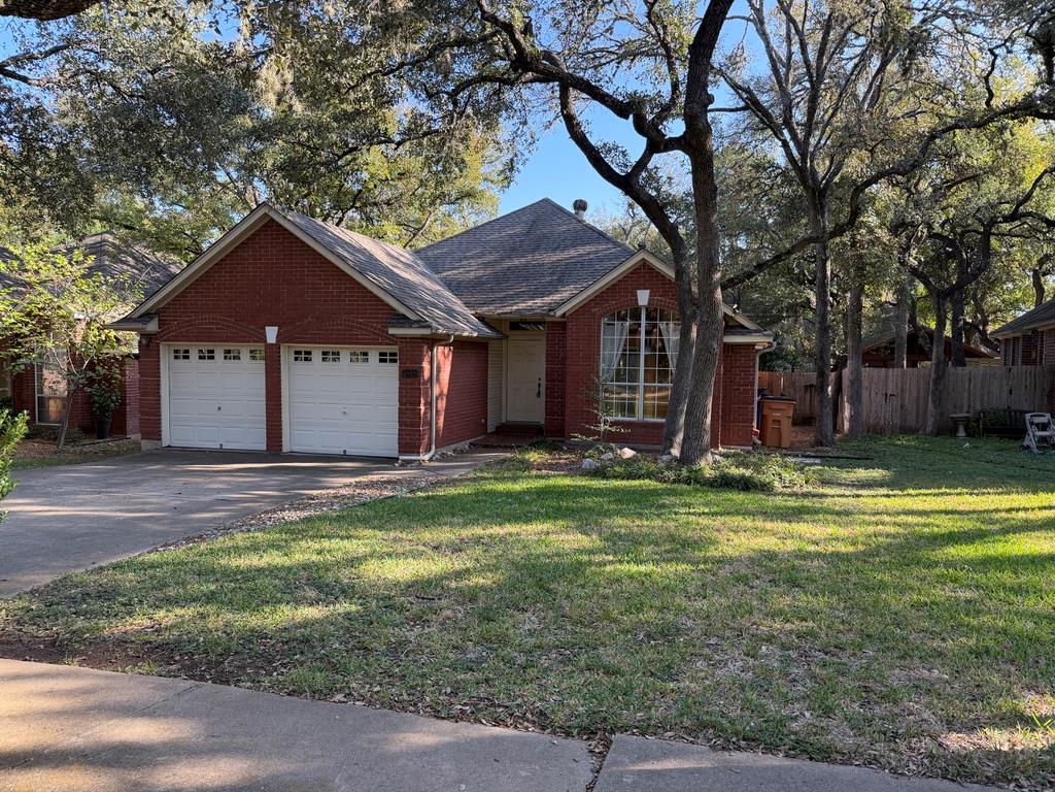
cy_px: 396
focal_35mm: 24
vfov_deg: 56.8
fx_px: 731
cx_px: 528
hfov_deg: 71.6
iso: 100
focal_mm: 6.76
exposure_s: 1/555
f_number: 1.78
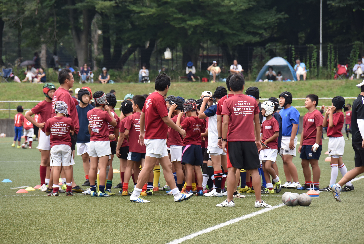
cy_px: 122
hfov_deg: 6.2
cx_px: 182
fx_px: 3339
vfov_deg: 4.2
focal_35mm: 330
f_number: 8
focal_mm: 220
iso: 320
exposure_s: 1/400
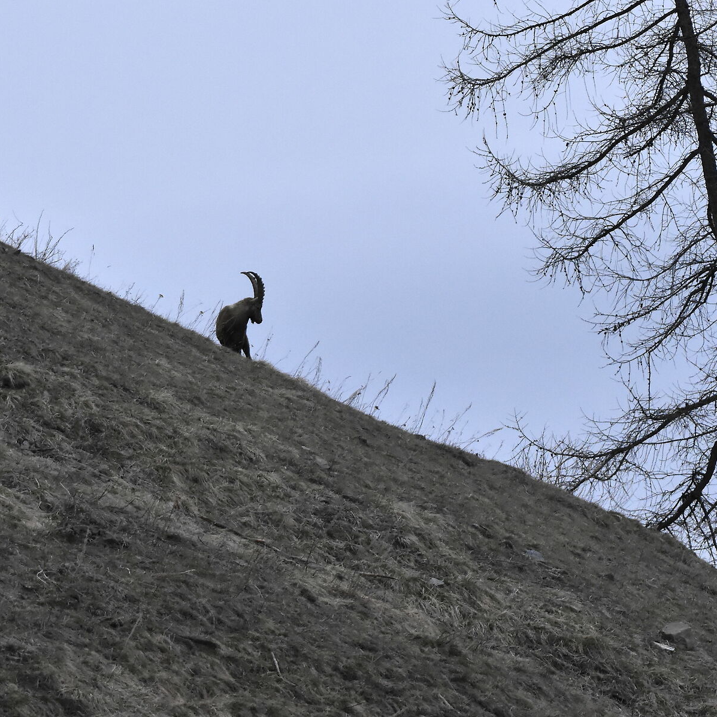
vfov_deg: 3.4
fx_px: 11975
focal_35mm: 511
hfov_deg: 3.4
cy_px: 310
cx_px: 295
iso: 3200
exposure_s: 1/1250
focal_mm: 200
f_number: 5.6
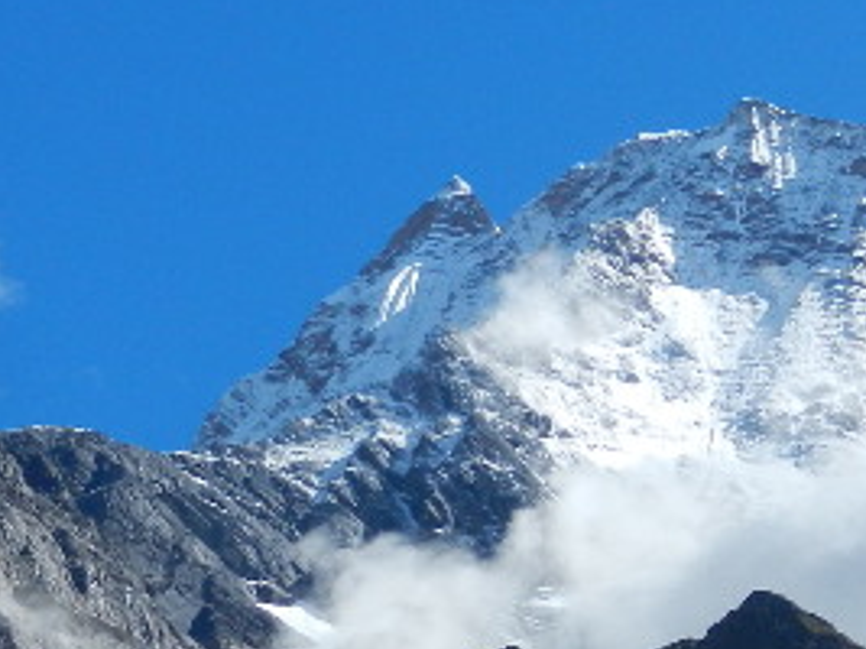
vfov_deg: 7.3
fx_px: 5101
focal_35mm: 204
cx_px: 876
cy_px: 412
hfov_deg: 9.6
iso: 160
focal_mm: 12.3
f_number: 4.6
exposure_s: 1/1000
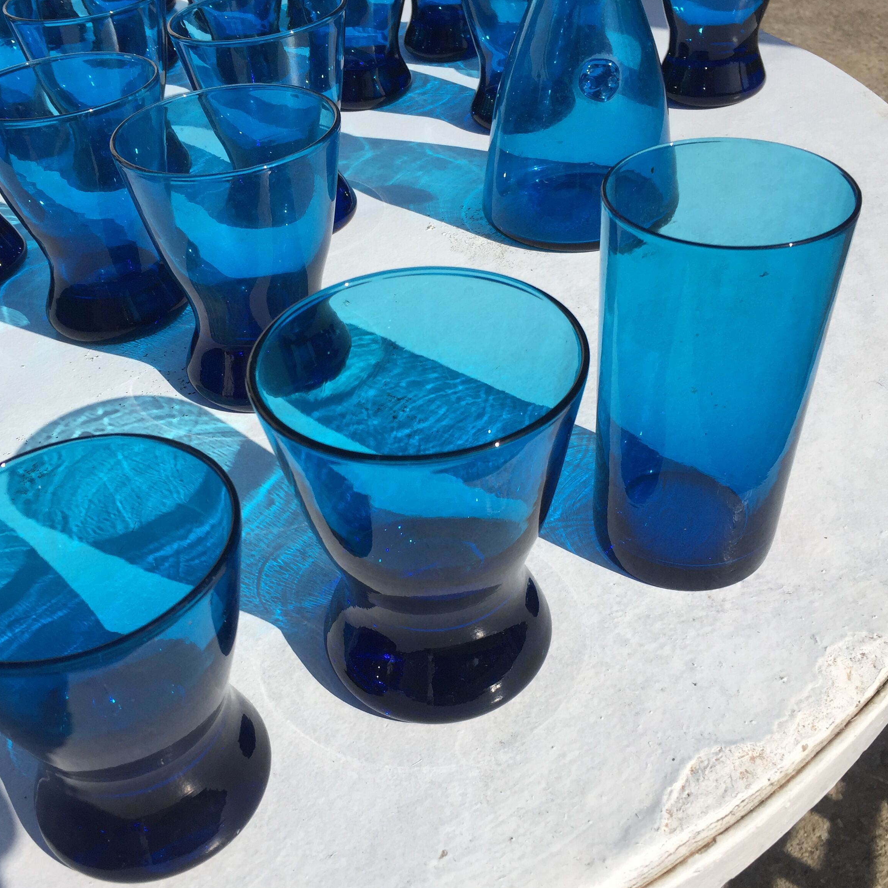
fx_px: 1045
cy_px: 456
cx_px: 395
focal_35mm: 36
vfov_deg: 46.0
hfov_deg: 46.0
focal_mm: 4.15
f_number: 2.2
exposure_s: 1/3300
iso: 32
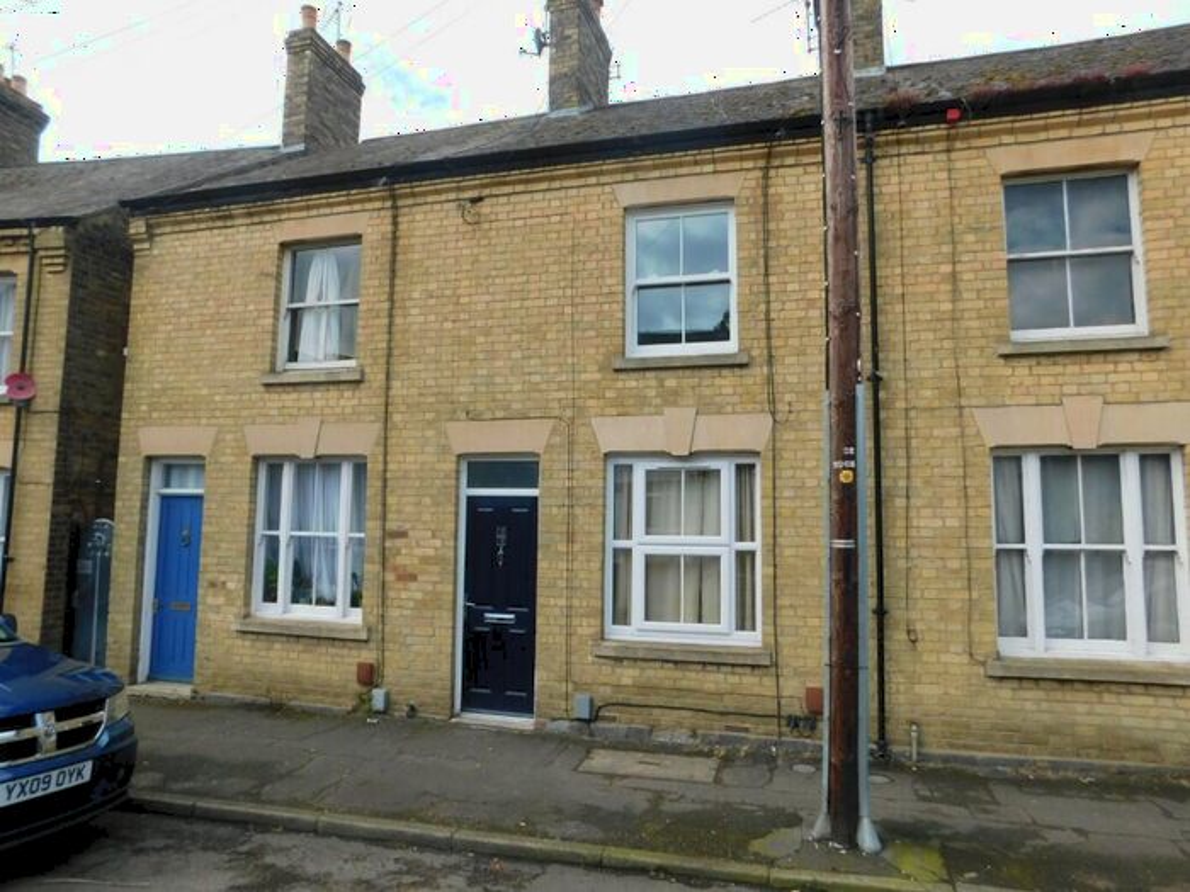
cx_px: 595
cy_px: 446
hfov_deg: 73.9
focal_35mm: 23
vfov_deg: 58.9
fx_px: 791
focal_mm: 4
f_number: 3
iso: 125
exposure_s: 1/800
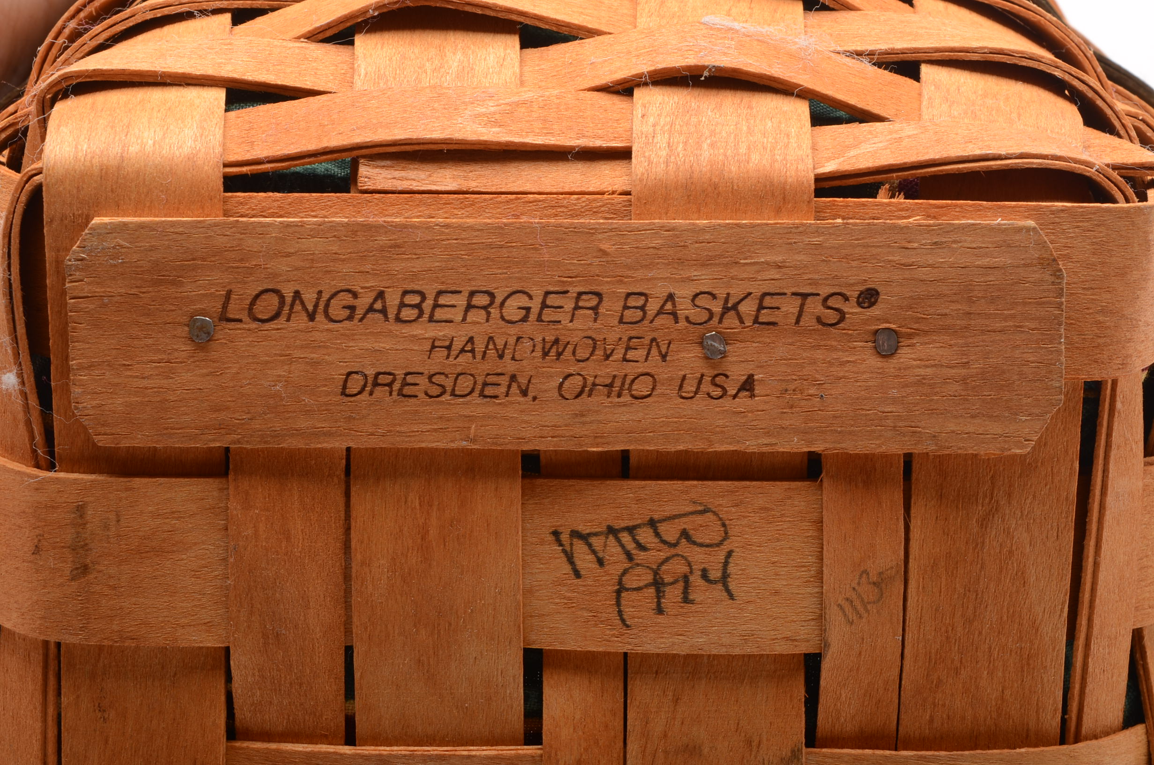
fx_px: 2639
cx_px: 577
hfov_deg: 24.7
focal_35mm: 82
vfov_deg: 16.5
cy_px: 382
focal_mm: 55
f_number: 20
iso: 100
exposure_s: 1/200
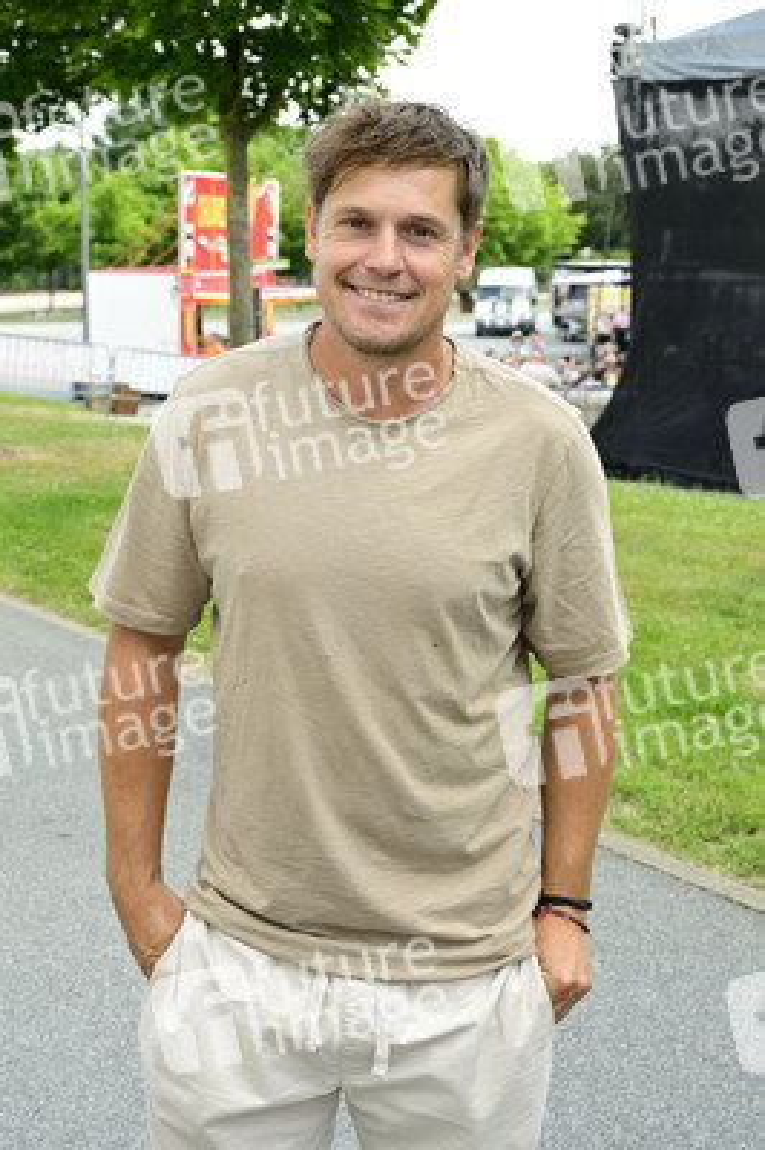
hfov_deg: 29.2
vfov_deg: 42.8
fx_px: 1469
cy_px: 575
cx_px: 382
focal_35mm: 46
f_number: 8
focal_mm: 46
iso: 320
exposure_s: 1/200
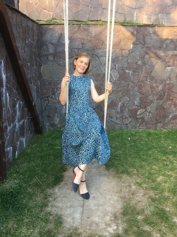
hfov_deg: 48.2
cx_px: 88
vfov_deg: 61.7
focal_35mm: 29
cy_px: 118
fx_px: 198
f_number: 2.2
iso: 32
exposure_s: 1/50
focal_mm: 4.15
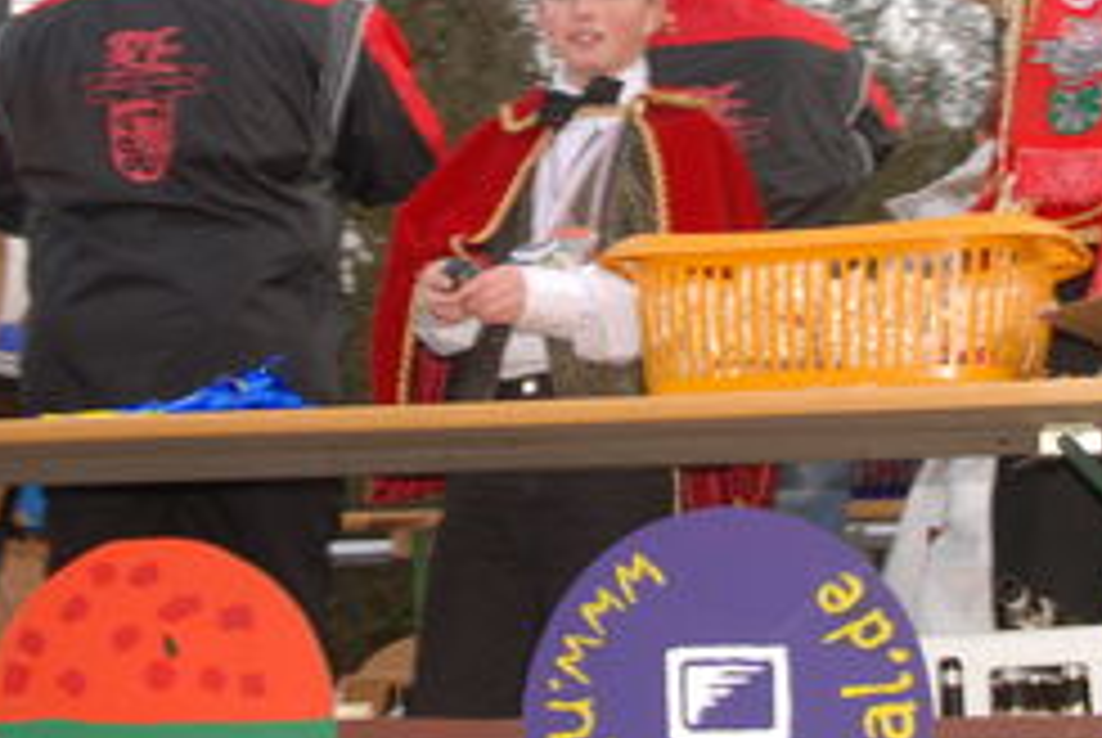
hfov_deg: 22.9
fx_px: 2697
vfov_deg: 15.5
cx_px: 787
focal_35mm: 88
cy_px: 140
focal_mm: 24
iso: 400
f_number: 5.6
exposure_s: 1/100
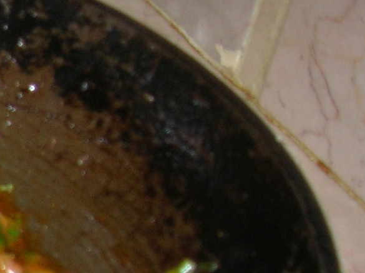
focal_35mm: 133
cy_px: 269
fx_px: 1402
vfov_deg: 11.0
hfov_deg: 13.2
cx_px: -319
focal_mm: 5.7
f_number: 2.9
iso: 50
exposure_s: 1/60.1
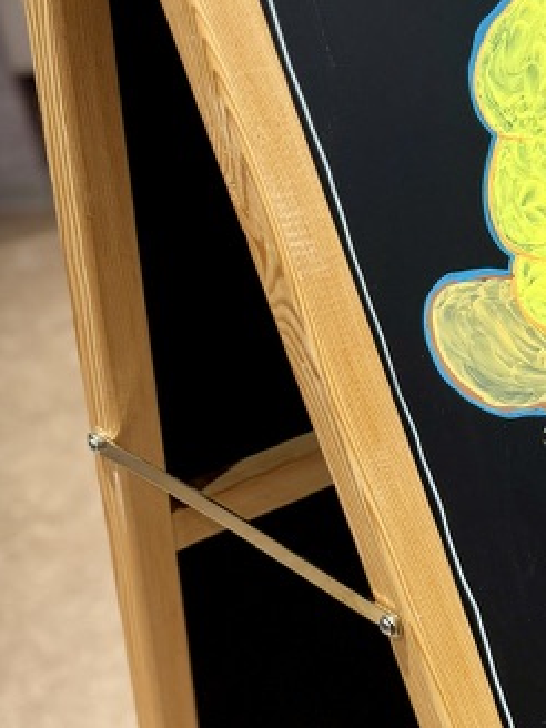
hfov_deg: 17.4
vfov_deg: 25.8
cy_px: 515
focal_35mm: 75
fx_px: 1577
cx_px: 848
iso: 200
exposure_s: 1/100
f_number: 1.78
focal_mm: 6.76
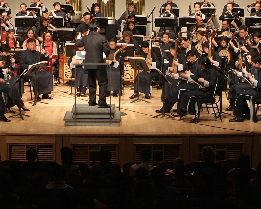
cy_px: 74
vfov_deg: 12.0
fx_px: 997
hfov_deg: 14.9
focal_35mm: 129
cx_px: 95
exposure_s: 1/20
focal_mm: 35
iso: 800
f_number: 6.7
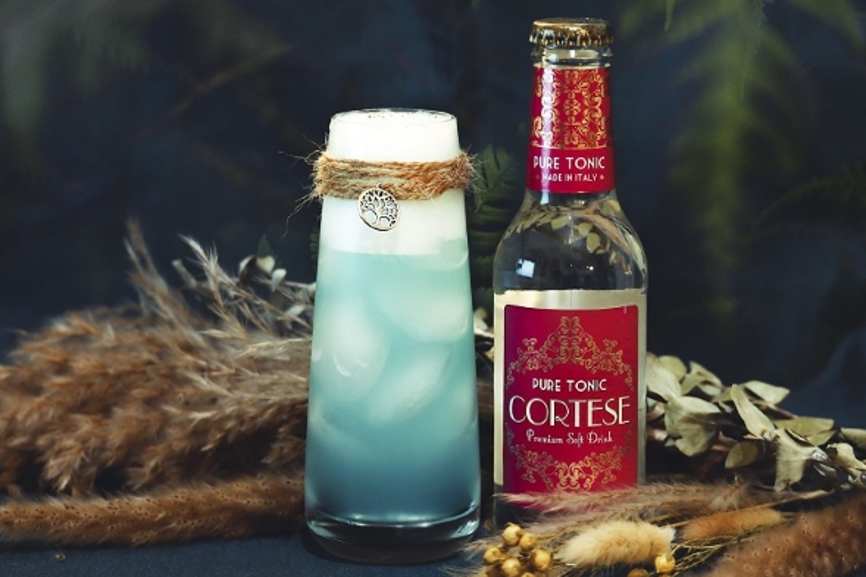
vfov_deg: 9.2
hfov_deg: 13.8
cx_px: 504
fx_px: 3582
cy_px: 269
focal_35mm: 149
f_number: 5.2
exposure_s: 1/15
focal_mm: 84.8
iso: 1000
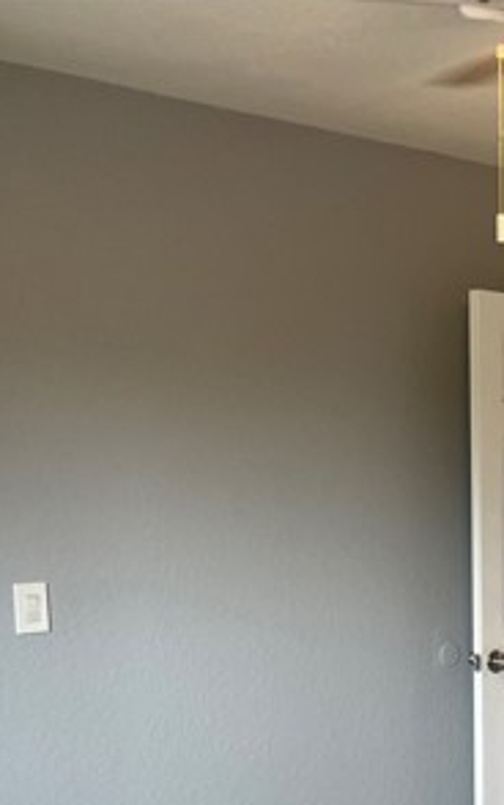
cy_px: 649
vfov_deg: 33.0
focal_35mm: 60
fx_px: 1317
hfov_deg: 20.3
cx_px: 603
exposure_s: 1/120
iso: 100
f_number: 1.5
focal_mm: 5.7
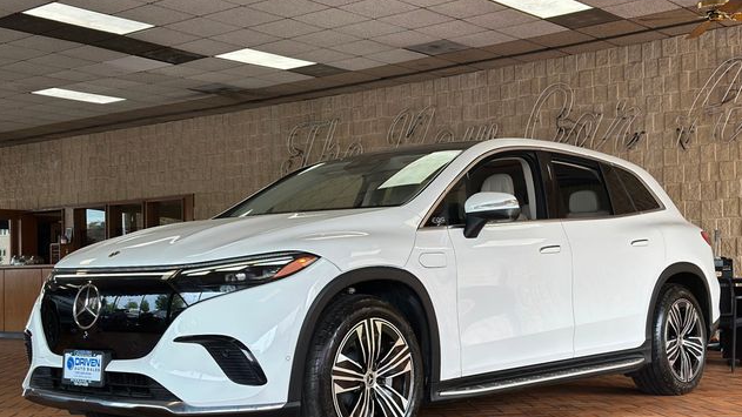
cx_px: 372
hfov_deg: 39.2
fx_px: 1043
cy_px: 247
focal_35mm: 53
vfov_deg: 22.6
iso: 80
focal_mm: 6.86
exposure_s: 1/499
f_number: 1.78
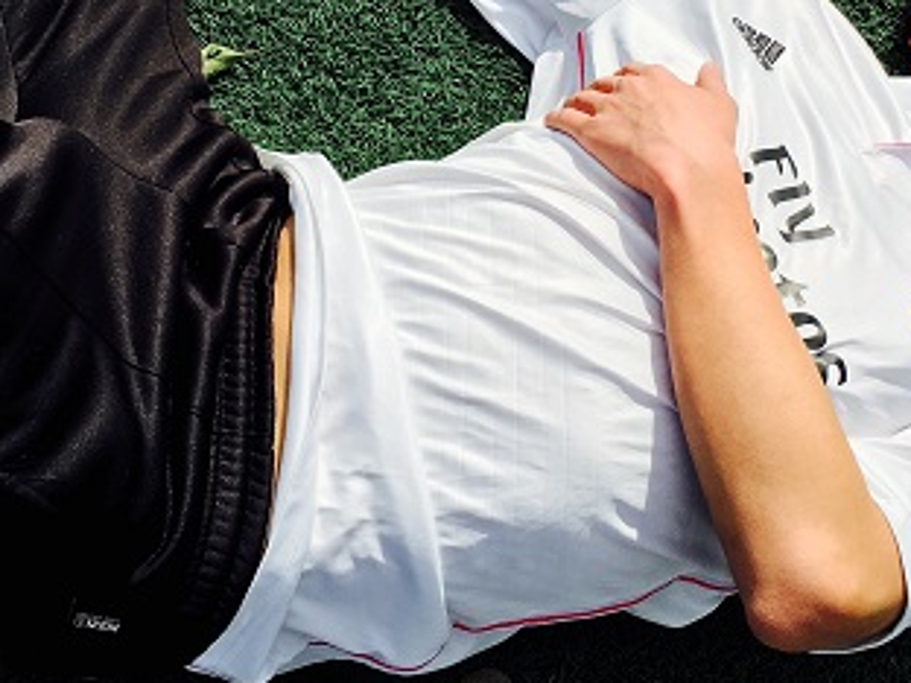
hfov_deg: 29.8
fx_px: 1711
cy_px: 60
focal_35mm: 65
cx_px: 450
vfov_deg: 22.0
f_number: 2.2
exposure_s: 1/2262
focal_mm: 4.15
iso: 25
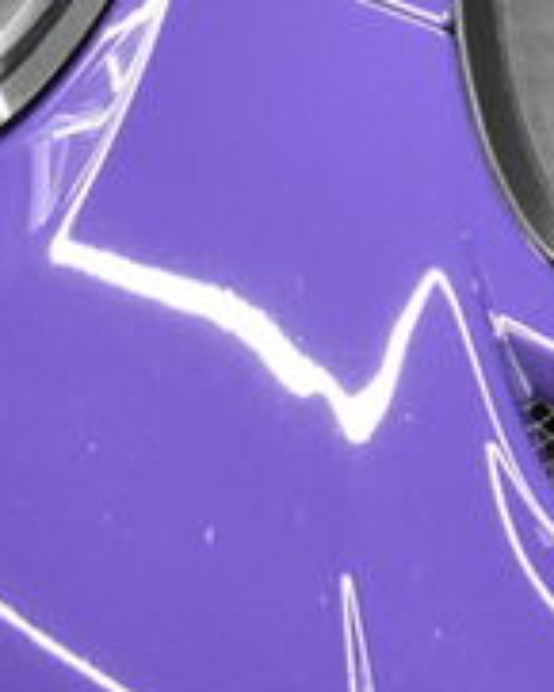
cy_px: -378
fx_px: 4068
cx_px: 1811
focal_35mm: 199
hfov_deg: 6.8
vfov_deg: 9.4
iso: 2500
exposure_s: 1/40
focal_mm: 25
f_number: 4
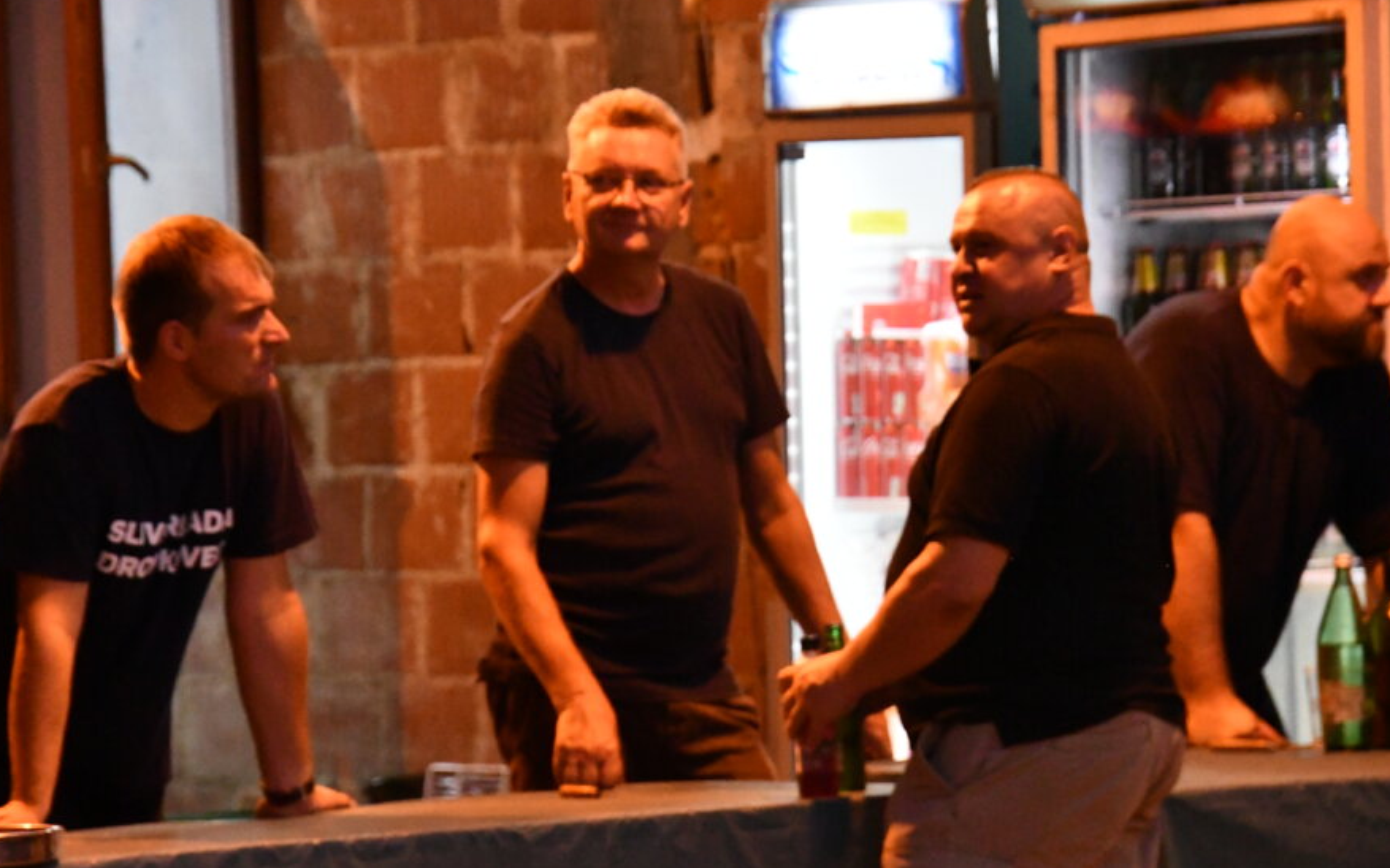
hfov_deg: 7.6
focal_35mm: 276
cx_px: 637
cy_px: 352
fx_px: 10455
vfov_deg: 4.8
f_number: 5.6
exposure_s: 1/250
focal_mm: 155
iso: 10000
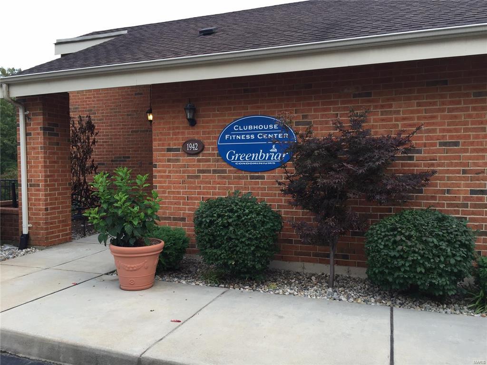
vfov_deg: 48.2
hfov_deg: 61.7
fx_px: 408
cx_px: 244
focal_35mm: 29
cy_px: 182
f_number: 2.2
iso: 32
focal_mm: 4.15
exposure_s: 1/126
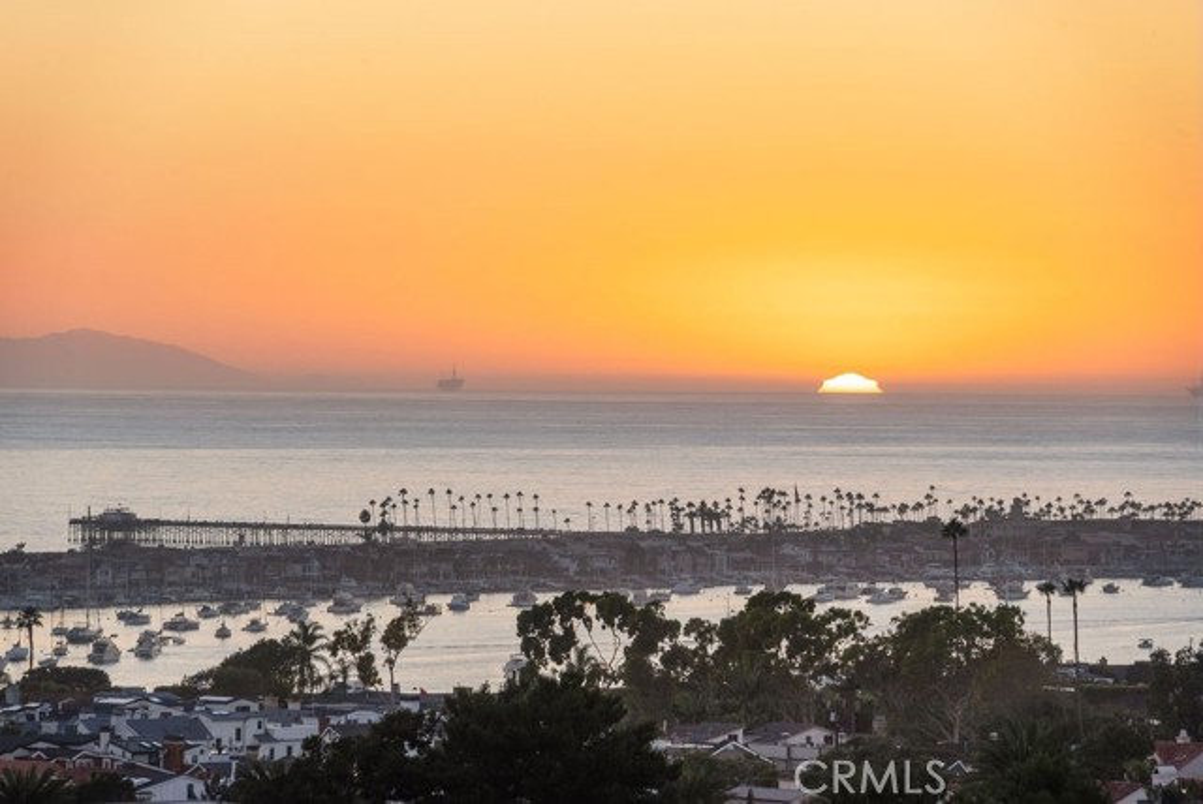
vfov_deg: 5.7
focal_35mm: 240
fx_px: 8027
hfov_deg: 8.6
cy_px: 402
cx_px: 602
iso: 640
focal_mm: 240
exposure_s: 1/125
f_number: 11
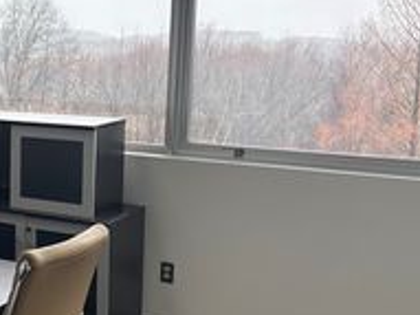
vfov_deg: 21.6
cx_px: -88
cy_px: 140
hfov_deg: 25.5
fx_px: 825
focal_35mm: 68
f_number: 1.6
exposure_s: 1/176
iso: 64
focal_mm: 5.96
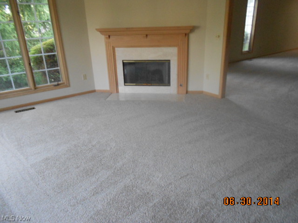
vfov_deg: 53.1
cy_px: 112
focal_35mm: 26
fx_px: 224
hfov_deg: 67.3
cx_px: 149
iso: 400
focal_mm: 4.6
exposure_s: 1/80
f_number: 3.2
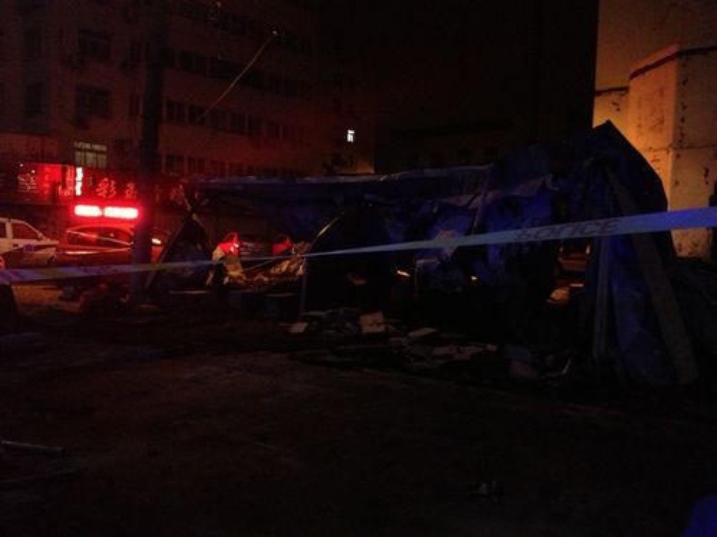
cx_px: 358
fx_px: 725
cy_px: 268
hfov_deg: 52.6
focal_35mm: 35
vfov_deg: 40.7
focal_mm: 4.28
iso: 800
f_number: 2.4
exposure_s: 1/15
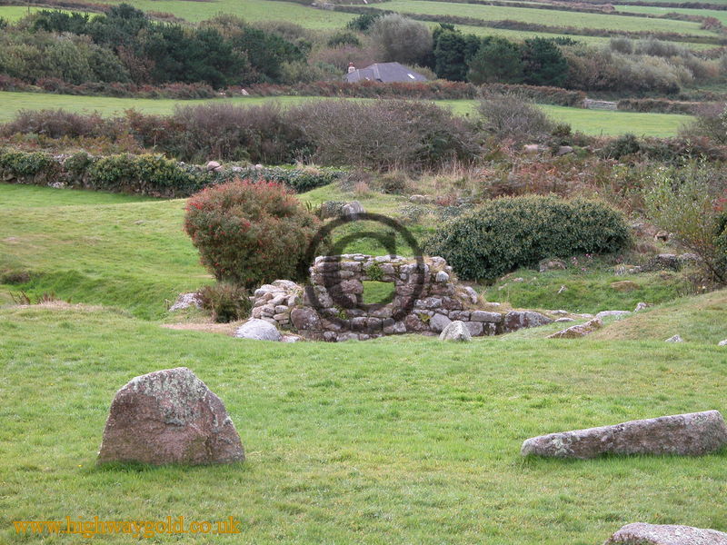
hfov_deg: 18.4
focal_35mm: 107
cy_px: 272
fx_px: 2247
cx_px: 364
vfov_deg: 13.8
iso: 100
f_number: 3.7
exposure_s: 1/184
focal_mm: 27.3
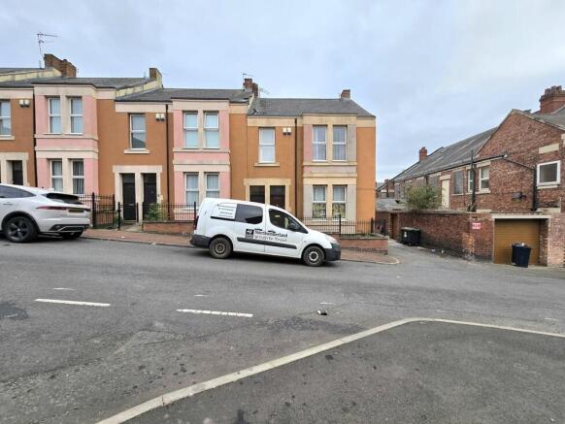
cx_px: 282
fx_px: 212
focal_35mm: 13
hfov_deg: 106.2
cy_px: 212
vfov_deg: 90.0
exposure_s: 1/667
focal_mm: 2.2
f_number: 2.2
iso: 50
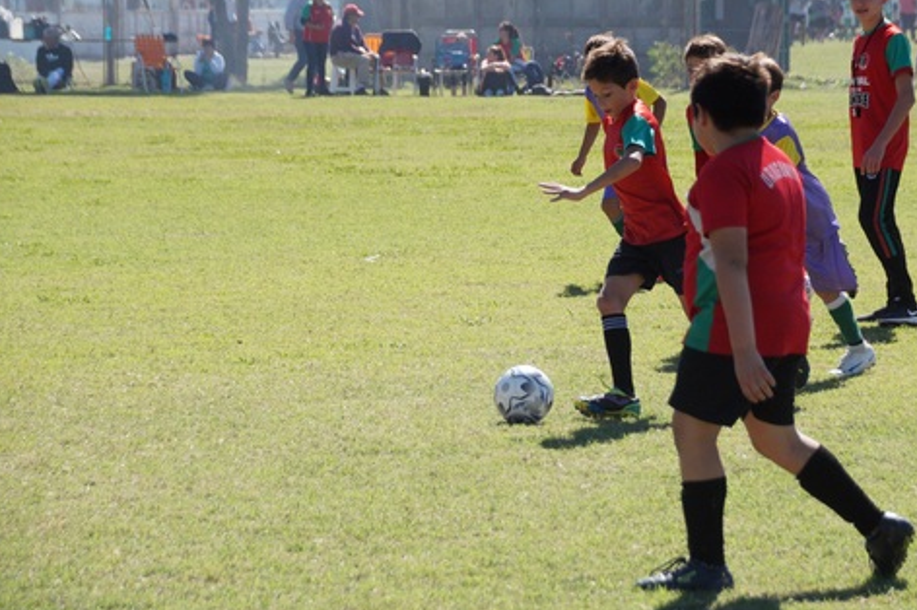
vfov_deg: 7.5
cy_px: 239
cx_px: 593
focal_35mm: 183
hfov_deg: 11.2
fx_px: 4658
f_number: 5.6
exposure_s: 1/2000
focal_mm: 90
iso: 800
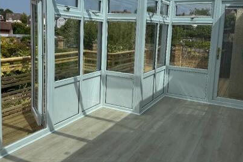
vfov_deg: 36.6
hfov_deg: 53.1
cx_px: 113
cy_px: 60
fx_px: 243
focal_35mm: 36
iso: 80
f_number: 1.78
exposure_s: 1/7937
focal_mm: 6.76
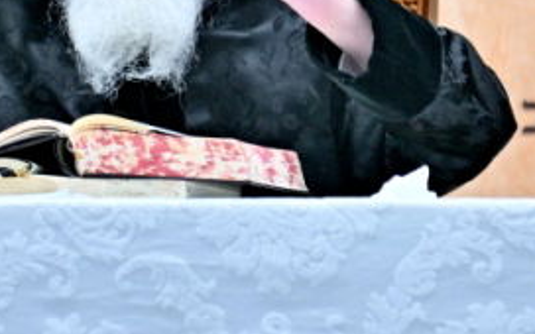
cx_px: 149
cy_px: -191
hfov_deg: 1.8
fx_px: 16782
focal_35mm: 1151
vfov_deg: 1.1
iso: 200
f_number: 2.8
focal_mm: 200
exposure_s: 1/320
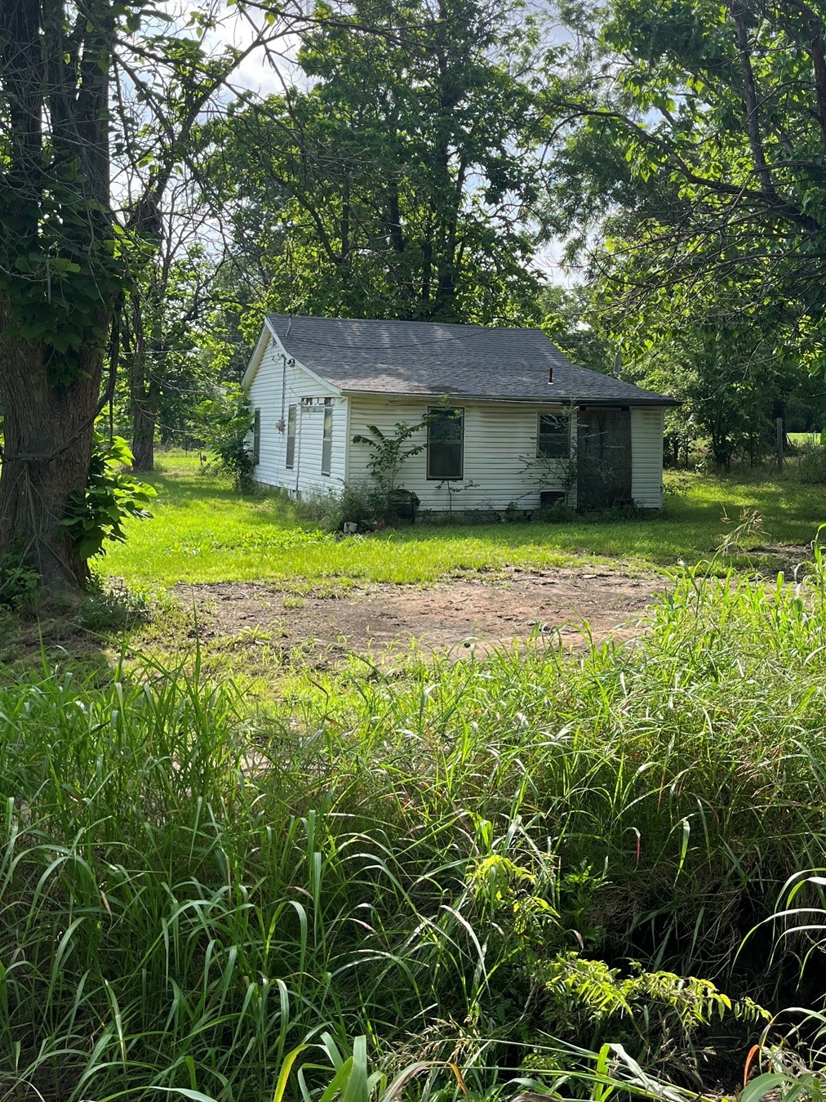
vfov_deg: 49.6
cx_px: 491
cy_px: 404
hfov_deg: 38.5
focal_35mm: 37
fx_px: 1177
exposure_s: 1/1672
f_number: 1.6
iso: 50
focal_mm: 5.1
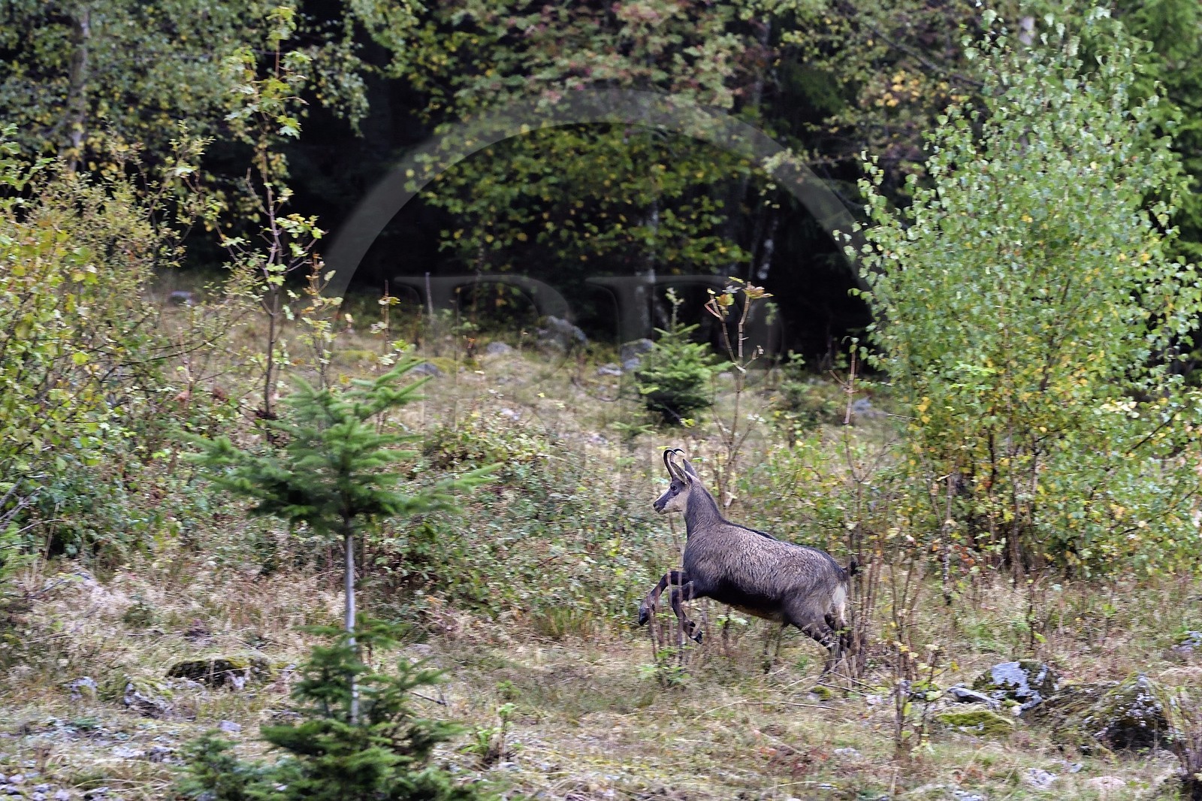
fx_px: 6676
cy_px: 400
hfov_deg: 10.3
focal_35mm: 200
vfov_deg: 6.9
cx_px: 601
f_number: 5
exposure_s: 1/250
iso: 1600
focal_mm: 200
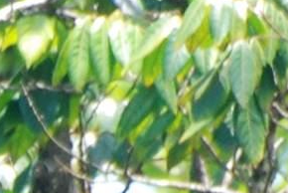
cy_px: 527
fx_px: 19892
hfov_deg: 0.8
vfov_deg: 0.6
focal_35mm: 2484
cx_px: -228
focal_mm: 300
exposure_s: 1/160
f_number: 10
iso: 400
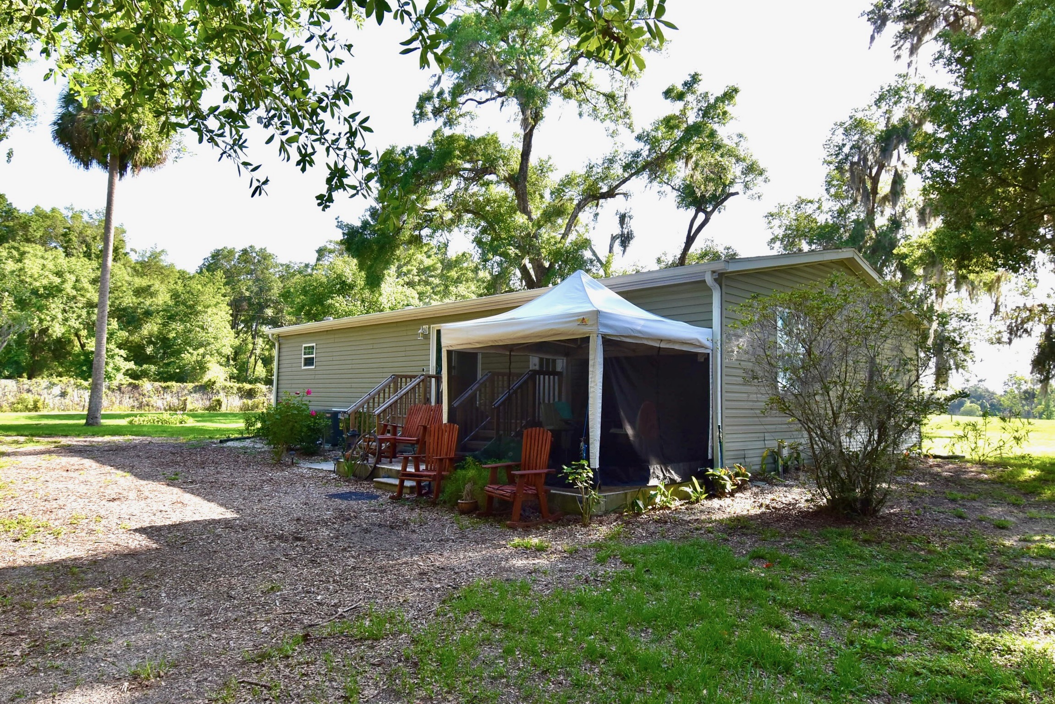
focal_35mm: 21
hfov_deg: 81.2
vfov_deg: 59.5
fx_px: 616
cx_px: 528
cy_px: 352
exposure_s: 1/200
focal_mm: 14
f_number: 10
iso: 400
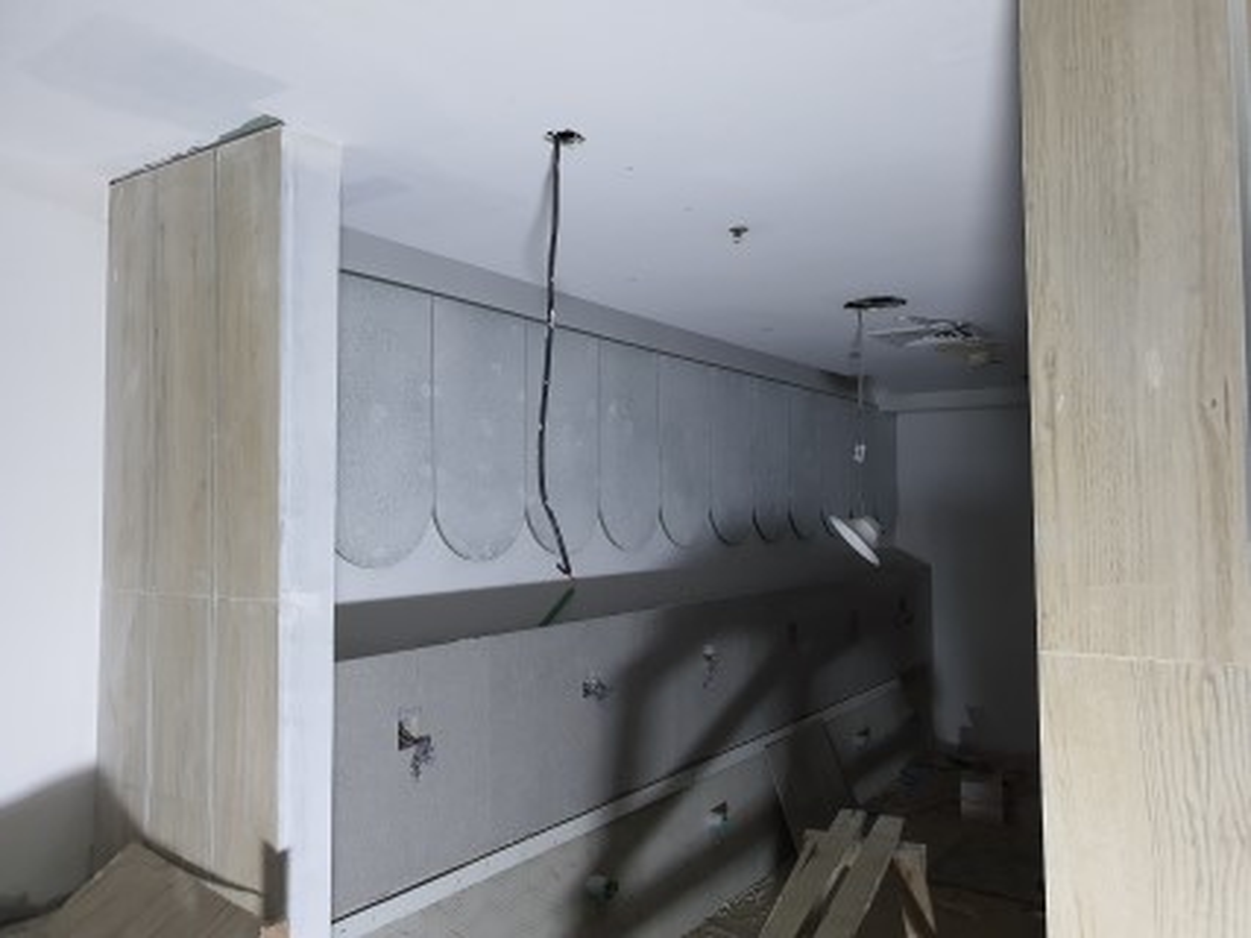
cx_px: 626
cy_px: 469
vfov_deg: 53.0
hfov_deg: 67.3
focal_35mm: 26
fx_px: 939
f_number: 2.4
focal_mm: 4.3
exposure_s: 1/100
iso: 320
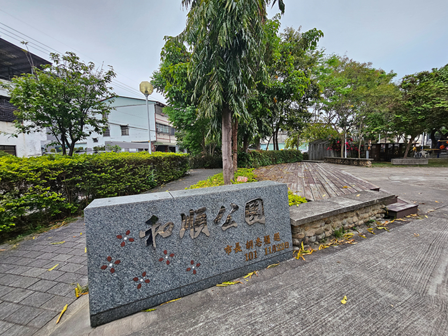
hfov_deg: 106.2
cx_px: 224
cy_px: 168
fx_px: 168
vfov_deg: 89.9
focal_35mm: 13
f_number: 2.2
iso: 200
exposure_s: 1/60
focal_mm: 2.2
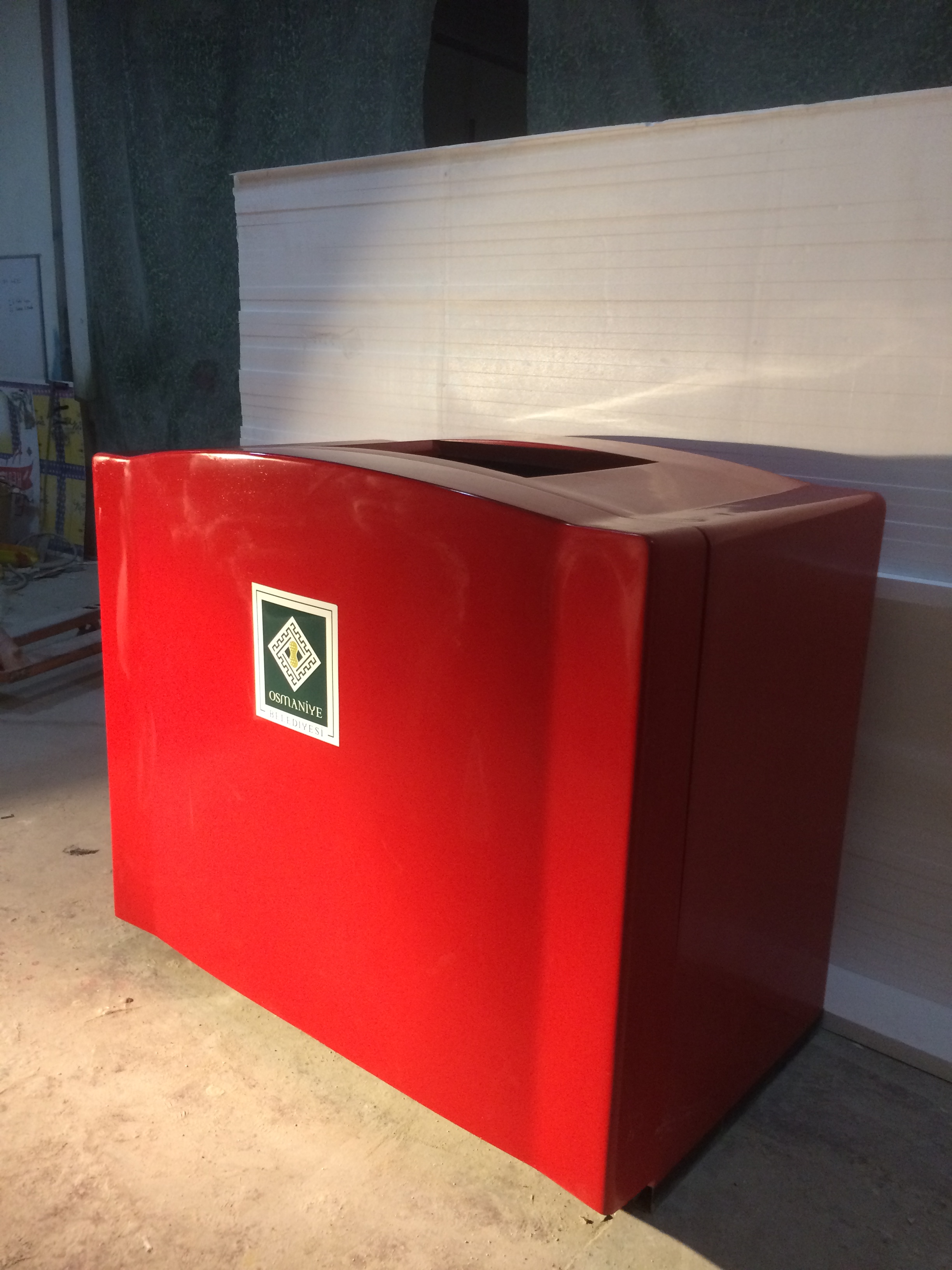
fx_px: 1063
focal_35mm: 29
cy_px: 635
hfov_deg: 48.2
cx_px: 476
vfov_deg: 61.7
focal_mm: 4.15
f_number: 2.2
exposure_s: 1/33
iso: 200
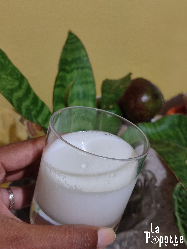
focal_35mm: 25
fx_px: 180
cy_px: 124
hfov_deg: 54.9
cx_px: 94
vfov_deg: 69.4
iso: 562
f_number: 1.89
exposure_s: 1/33
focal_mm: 5.95
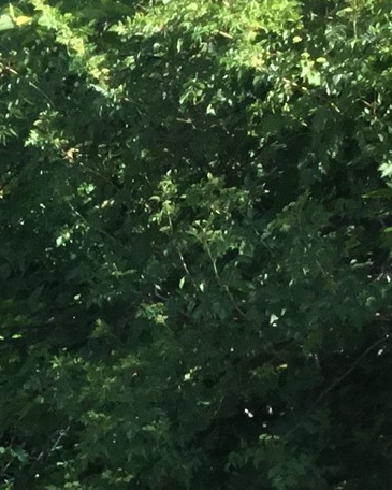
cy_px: 752
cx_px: -650
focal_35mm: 136
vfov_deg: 13.3
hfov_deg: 9.6
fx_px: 1972
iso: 25
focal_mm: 3.3
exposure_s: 1/536
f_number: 2.4
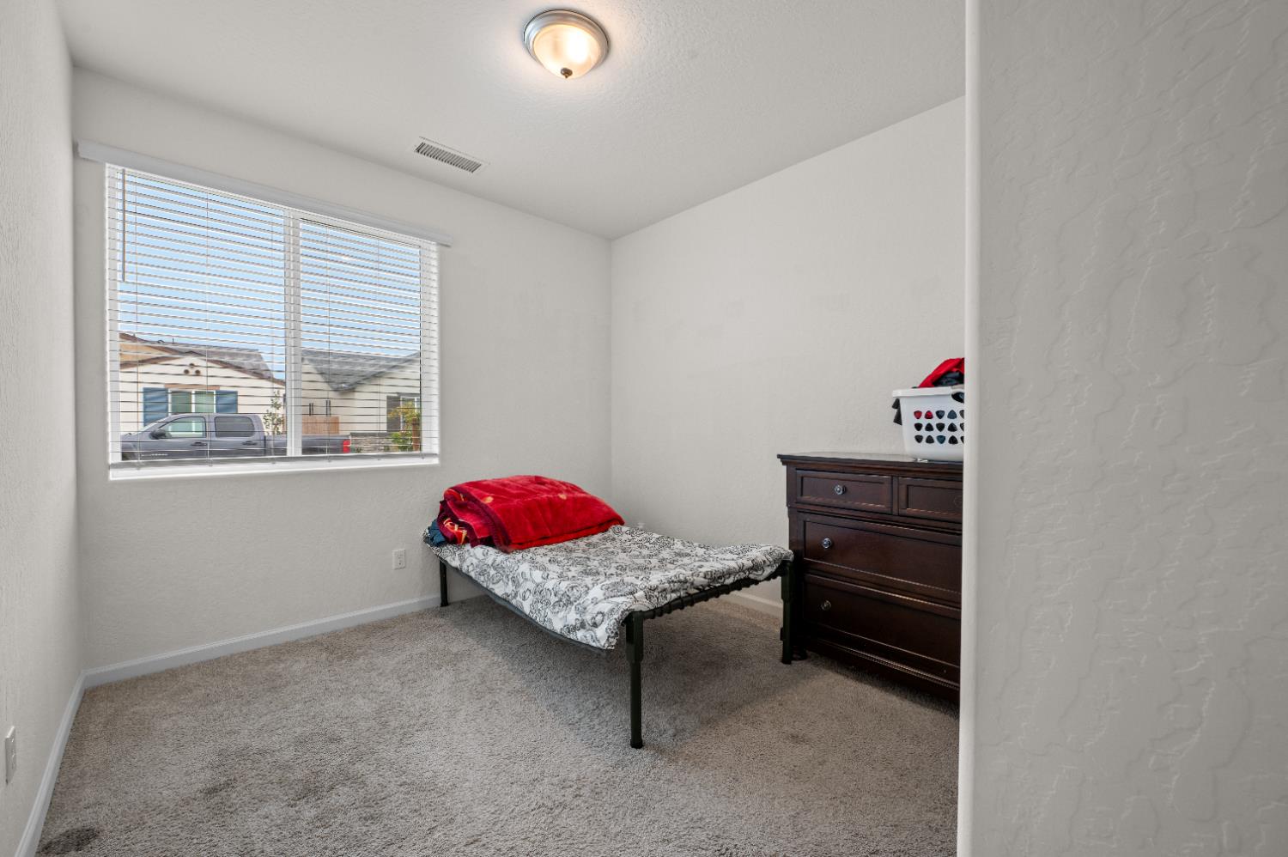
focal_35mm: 14
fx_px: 501
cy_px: 428
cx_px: 644
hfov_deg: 104.3
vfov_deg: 81.1
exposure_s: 1/8
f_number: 9
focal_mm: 14
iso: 250
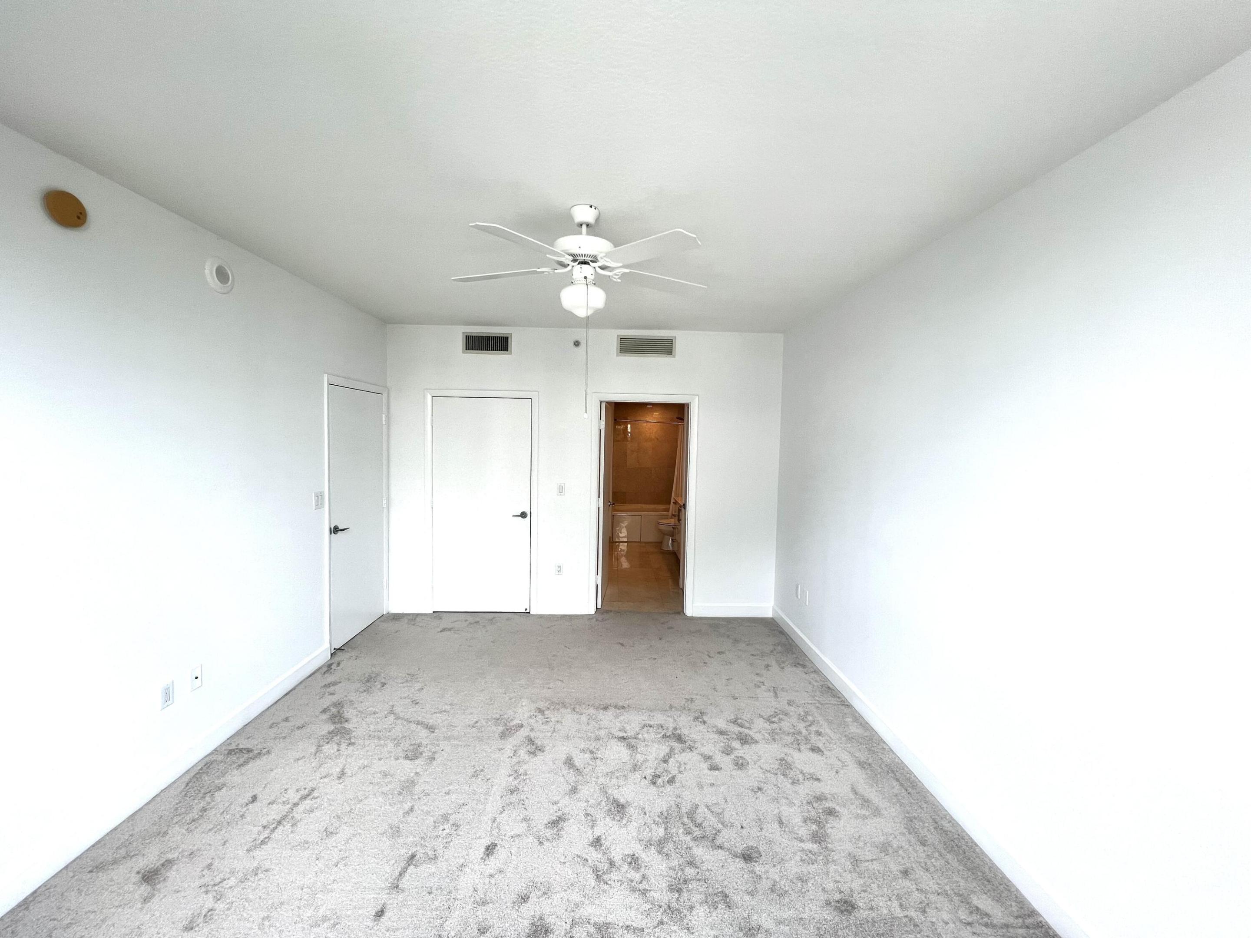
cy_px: 469
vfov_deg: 89.9
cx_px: 626
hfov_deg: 106.2
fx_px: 470
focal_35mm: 13
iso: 32
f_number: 1.8
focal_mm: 1.57
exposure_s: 1/120
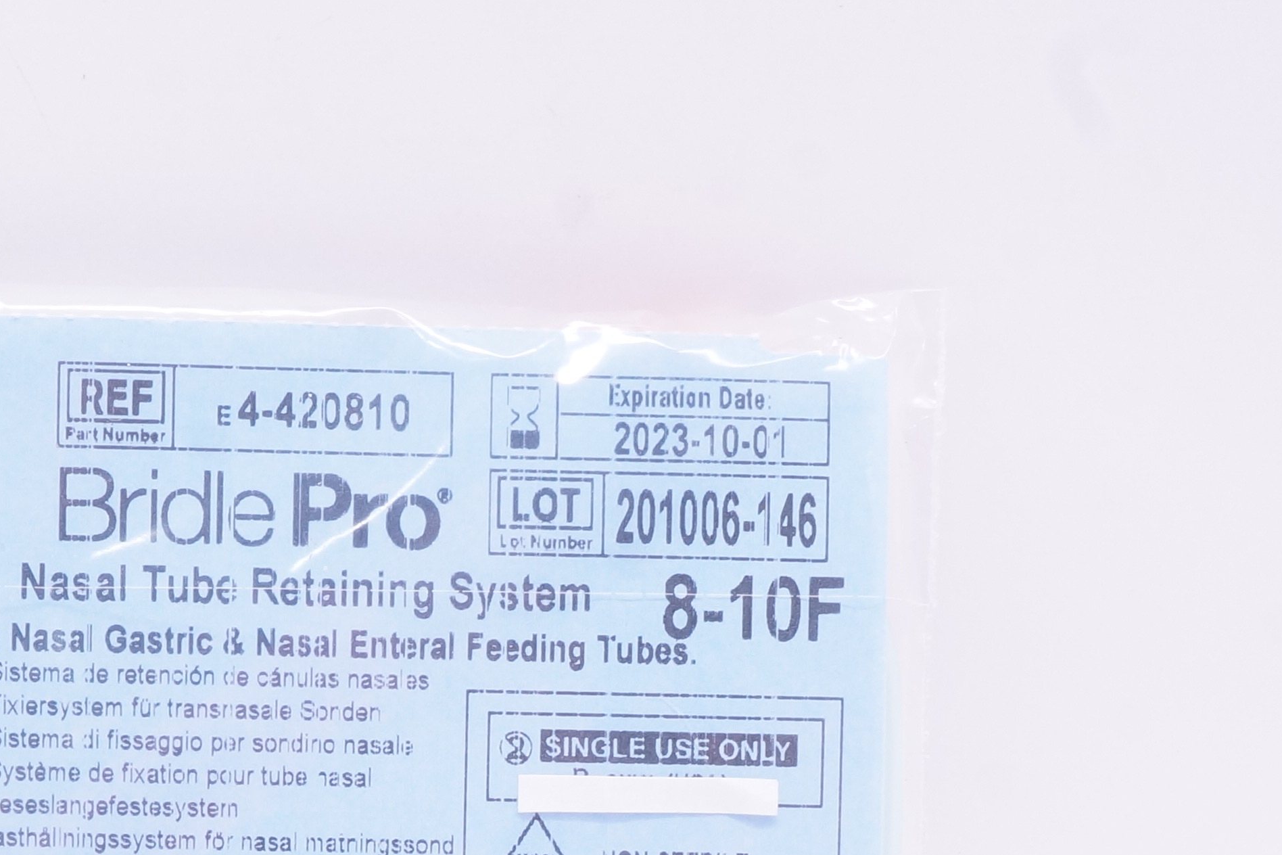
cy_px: 1103
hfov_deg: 22.5
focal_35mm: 89
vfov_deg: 14.7
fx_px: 3180
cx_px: 272
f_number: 13
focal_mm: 23
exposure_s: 1/20
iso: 800
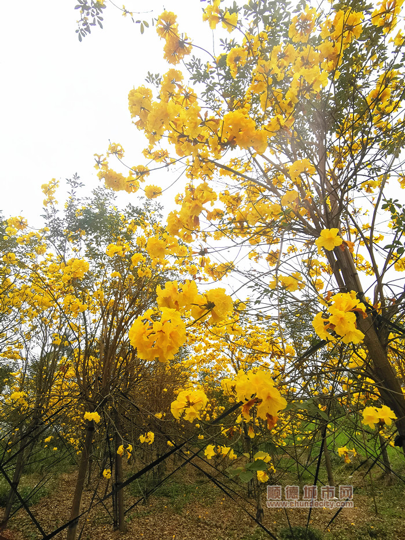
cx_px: 202
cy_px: 270
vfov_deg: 91.0
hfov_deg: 74.7
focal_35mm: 17
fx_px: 265
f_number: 2.2
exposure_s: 1/323
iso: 50
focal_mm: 2.26
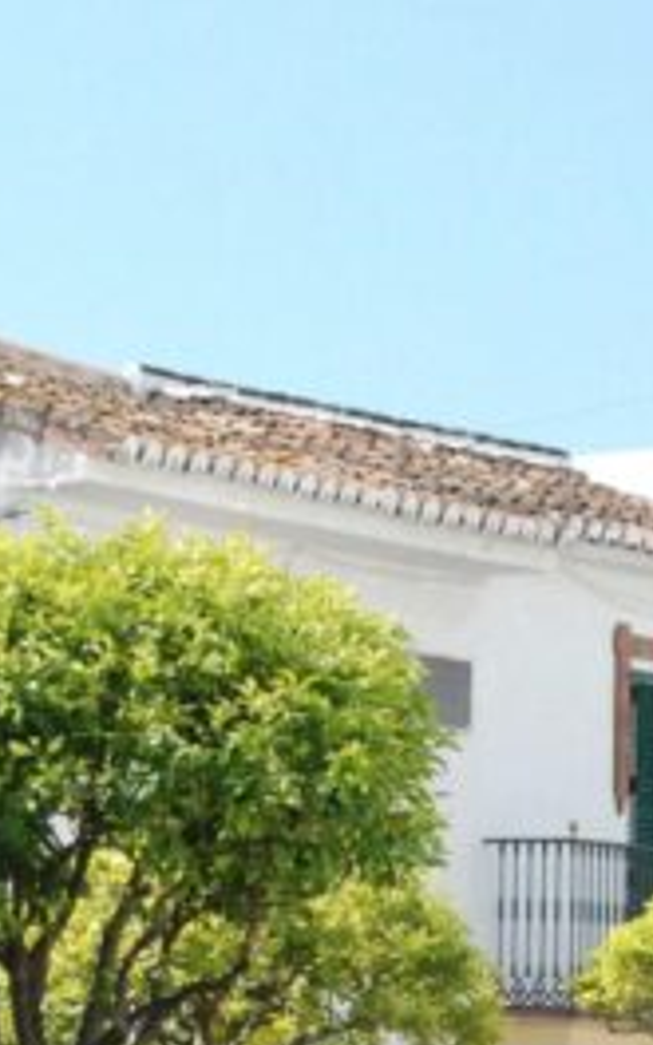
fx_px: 5410
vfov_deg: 11.0
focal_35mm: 190
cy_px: 976
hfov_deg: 6.9
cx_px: 467
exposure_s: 1/640
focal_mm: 32
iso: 1250
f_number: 13
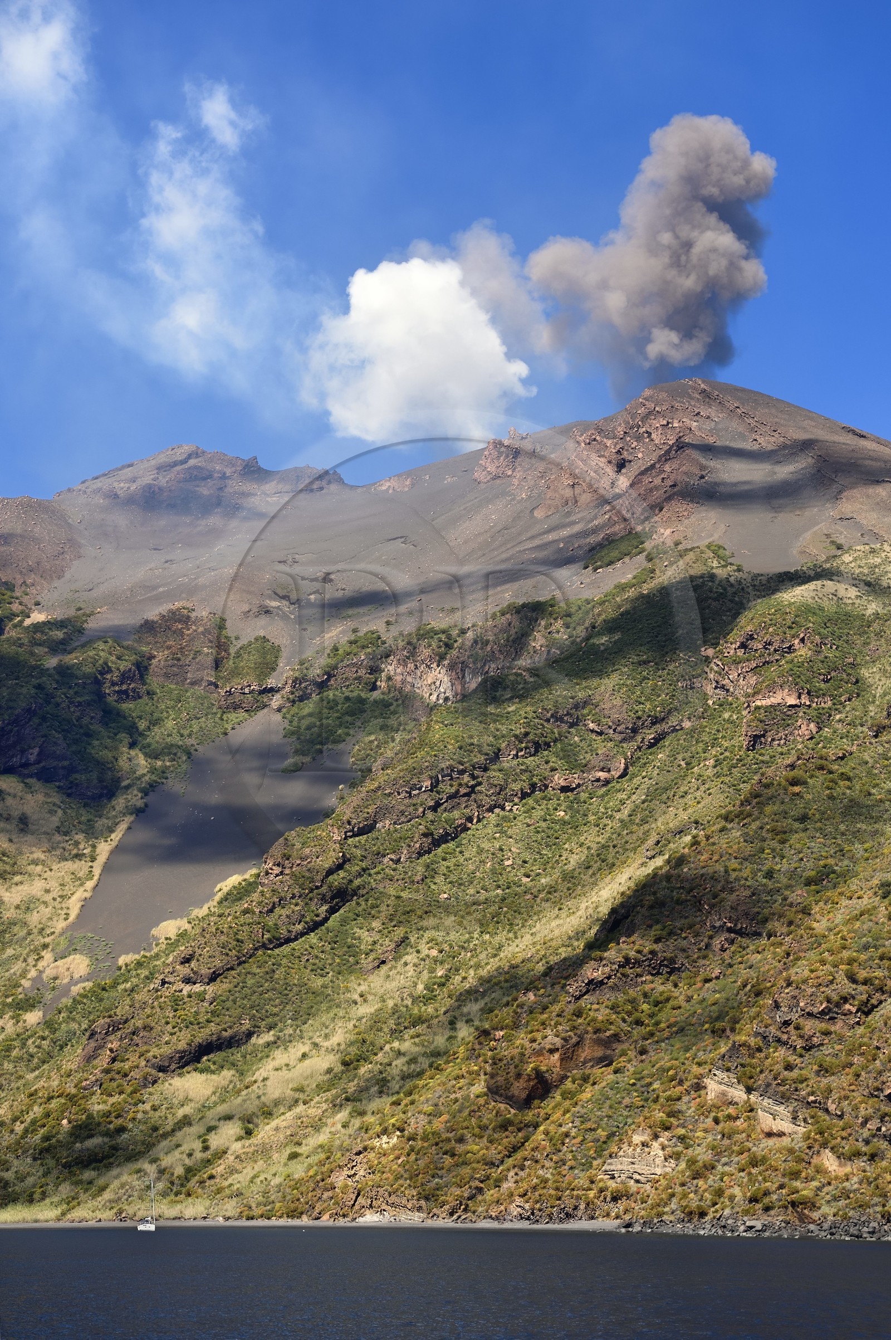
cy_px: 670
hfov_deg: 24.6
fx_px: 2045
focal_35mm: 55
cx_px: 446
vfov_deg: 36.3
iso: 200
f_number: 8
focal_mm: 55
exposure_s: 1/800
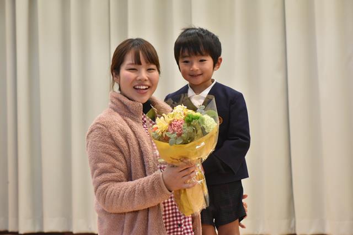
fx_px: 1030
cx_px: 176
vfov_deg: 13.0
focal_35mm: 105
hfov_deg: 19.5
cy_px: 118
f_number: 9
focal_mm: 105
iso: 5000
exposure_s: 1/320
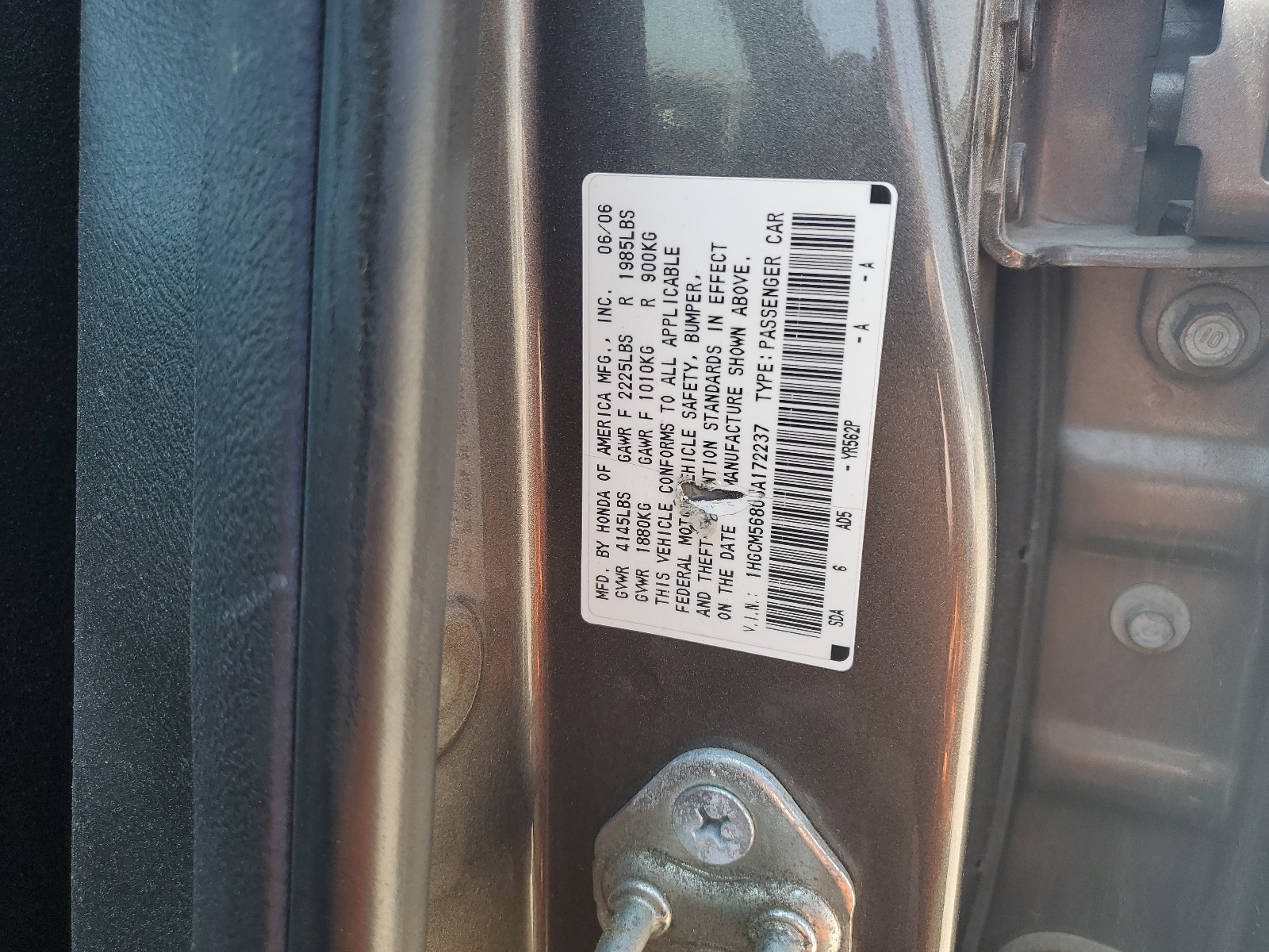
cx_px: 634
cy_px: 476
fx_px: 953
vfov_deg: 53.1
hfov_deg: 67.3
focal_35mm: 26
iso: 50
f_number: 1.5
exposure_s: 1/435
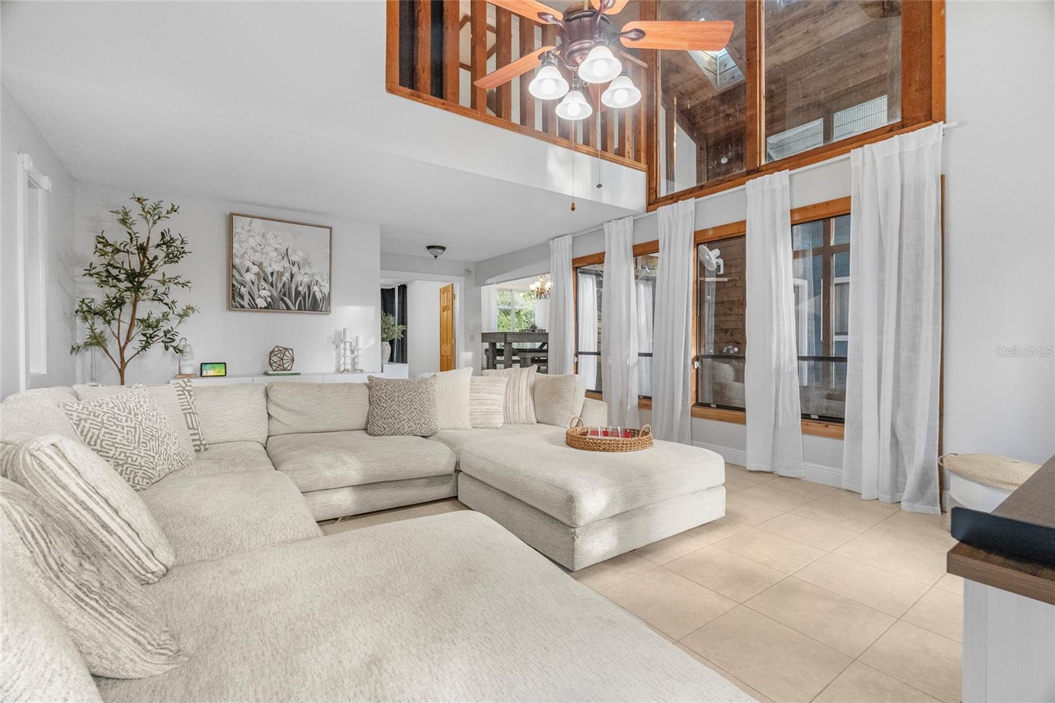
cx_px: 528
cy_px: 352
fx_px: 469
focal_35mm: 16
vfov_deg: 73.8
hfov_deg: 96.7
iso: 3200
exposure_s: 1/30
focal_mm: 16
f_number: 9
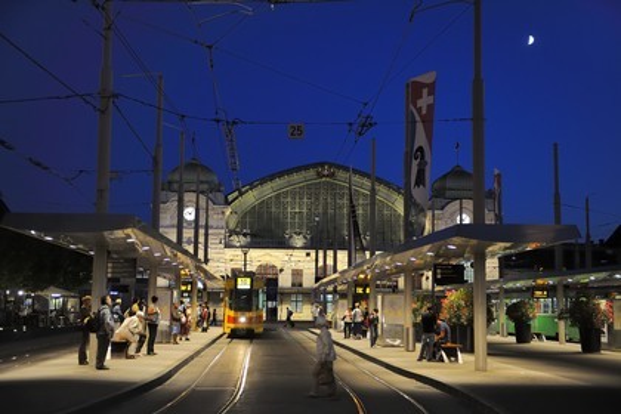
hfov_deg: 44.5
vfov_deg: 30.5
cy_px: 207
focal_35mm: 44
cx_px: 310
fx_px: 759
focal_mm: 44
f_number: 2.8
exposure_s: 1/50
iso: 1600
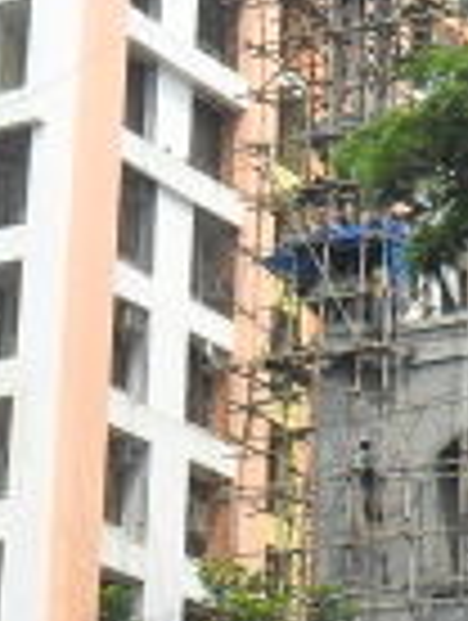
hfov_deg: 8.7
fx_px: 3073
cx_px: 288
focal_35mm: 171
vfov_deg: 11.3
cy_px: -99
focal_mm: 6.6
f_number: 4
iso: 100
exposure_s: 1/1000
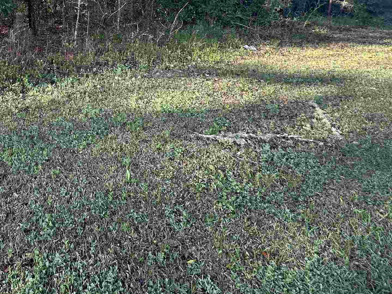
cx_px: 21
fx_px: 340
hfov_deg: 51.1
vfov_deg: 39.8
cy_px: -14
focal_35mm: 30
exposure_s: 1/103
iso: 40
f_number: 2.2
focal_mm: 2.22
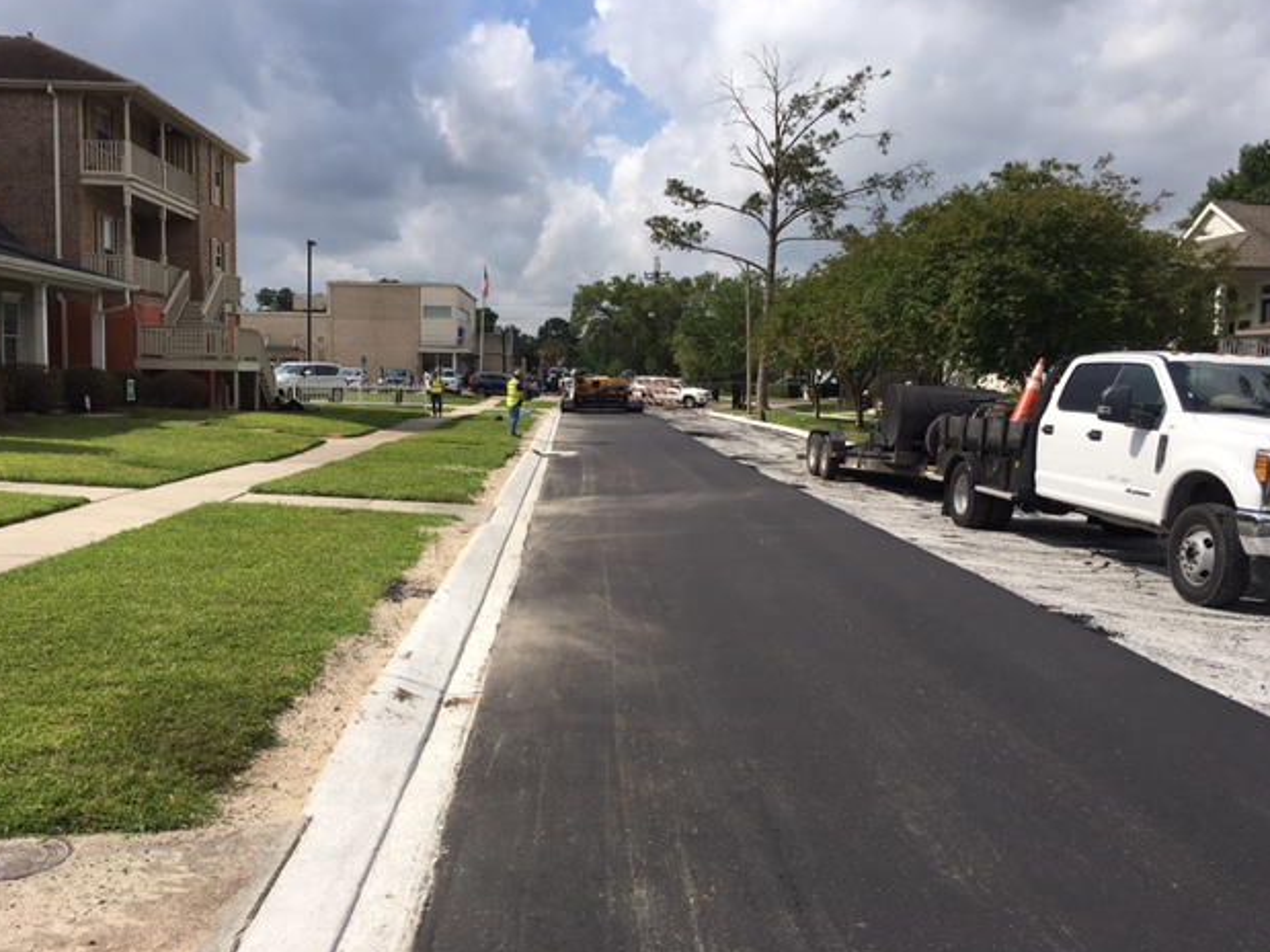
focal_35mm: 30
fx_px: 1100
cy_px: 468
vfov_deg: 46.8
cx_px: 632
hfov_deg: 60.0
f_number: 2.2
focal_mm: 4.15
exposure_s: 1/2262
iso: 25
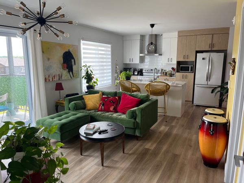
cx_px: 122
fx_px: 183
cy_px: 92
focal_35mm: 26
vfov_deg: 53.1
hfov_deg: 67.3
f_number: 1.6
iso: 80
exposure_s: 1/121
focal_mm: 5.1
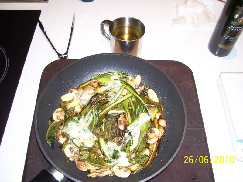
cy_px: 91
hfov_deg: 54.0
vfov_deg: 41.8
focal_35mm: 34
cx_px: 122
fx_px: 239
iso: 80
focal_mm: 5.6
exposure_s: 1/60
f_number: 2.7
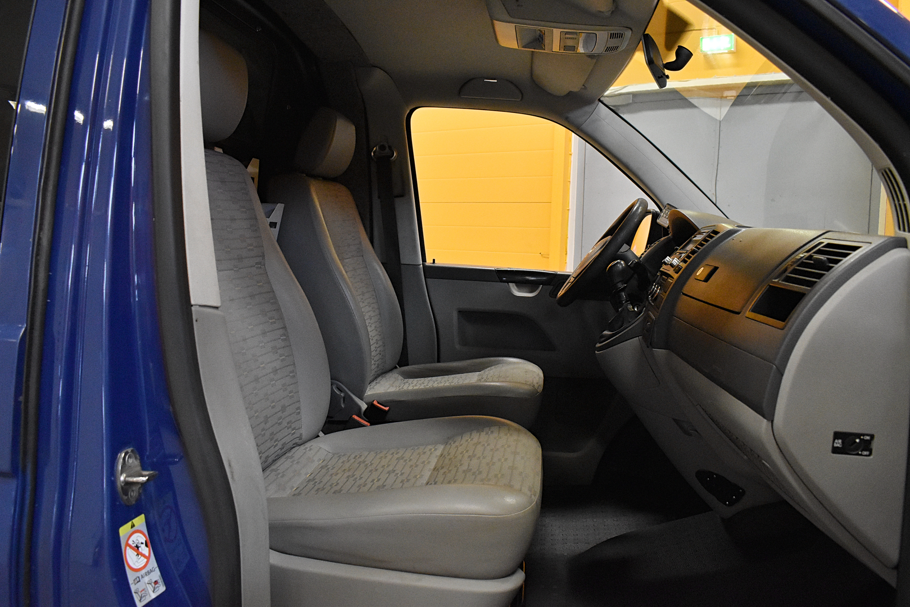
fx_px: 683
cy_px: 304
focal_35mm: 27
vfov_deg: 47.9
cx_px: 455
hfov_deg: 67.4
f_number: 5
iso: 3200
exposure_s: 1/100
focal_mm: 18
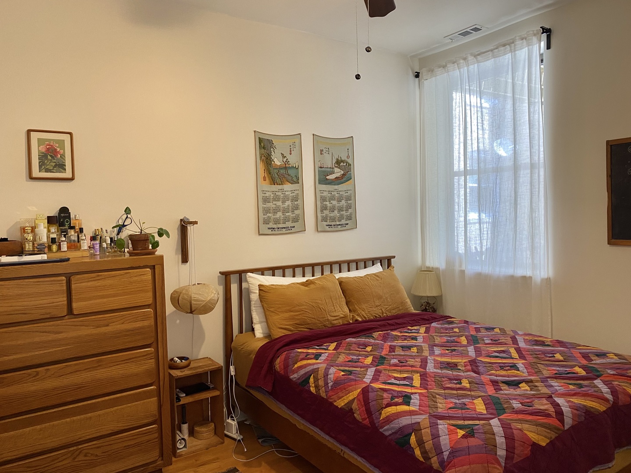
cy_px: 236
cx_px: 316
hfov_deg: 67.3
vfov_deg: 53.1
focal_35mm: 26
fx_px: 474
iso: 125
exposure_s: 1/60
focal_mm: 4.25
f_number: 1.8
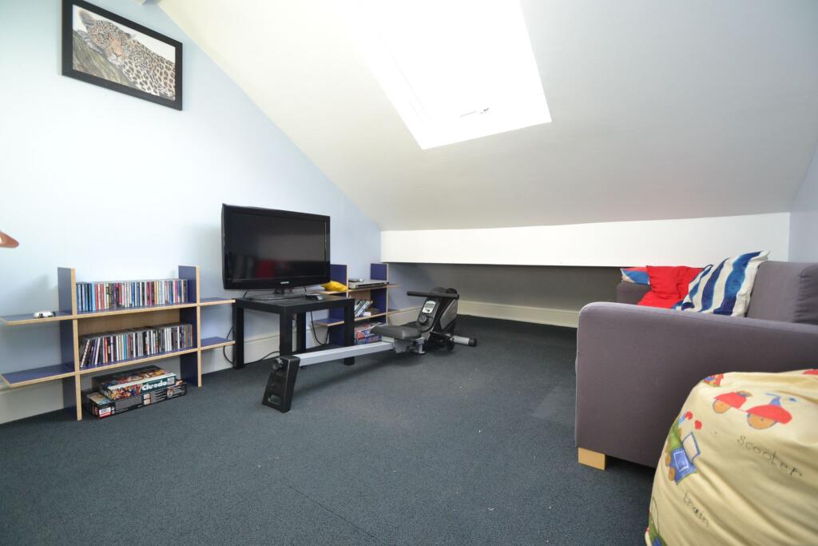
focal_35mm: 15
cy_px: 273
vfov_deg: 77.3
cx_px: 409
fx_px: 341
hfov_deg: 100.4
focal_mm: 10
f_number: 3.5
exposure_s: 1/60
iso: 640
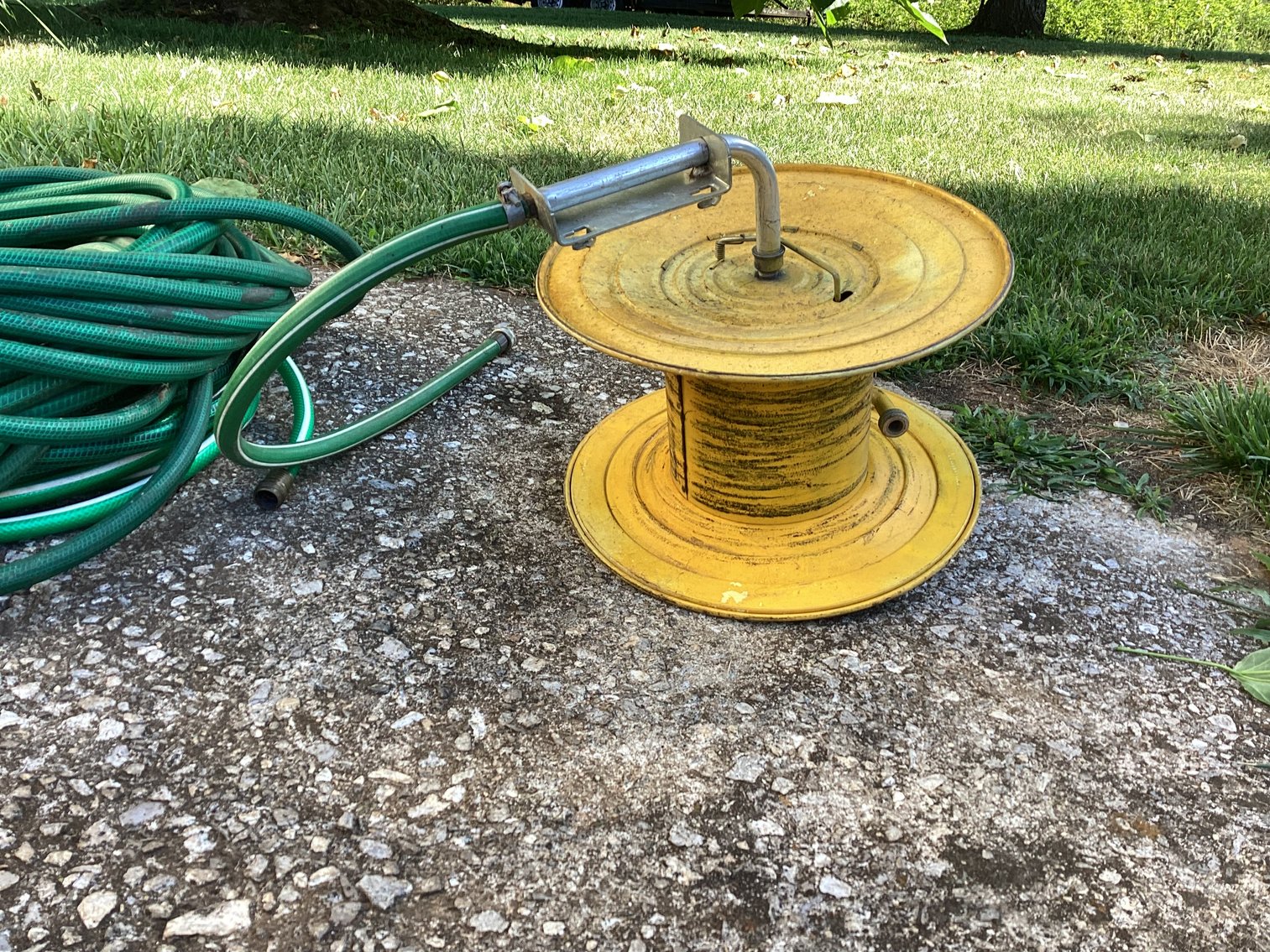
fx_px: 1137
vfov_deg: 45.4
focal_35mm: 31
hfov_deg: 58.3
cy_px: 476
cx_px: 635
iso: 25
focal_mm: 3.3
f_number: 2.4
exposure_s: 1/156
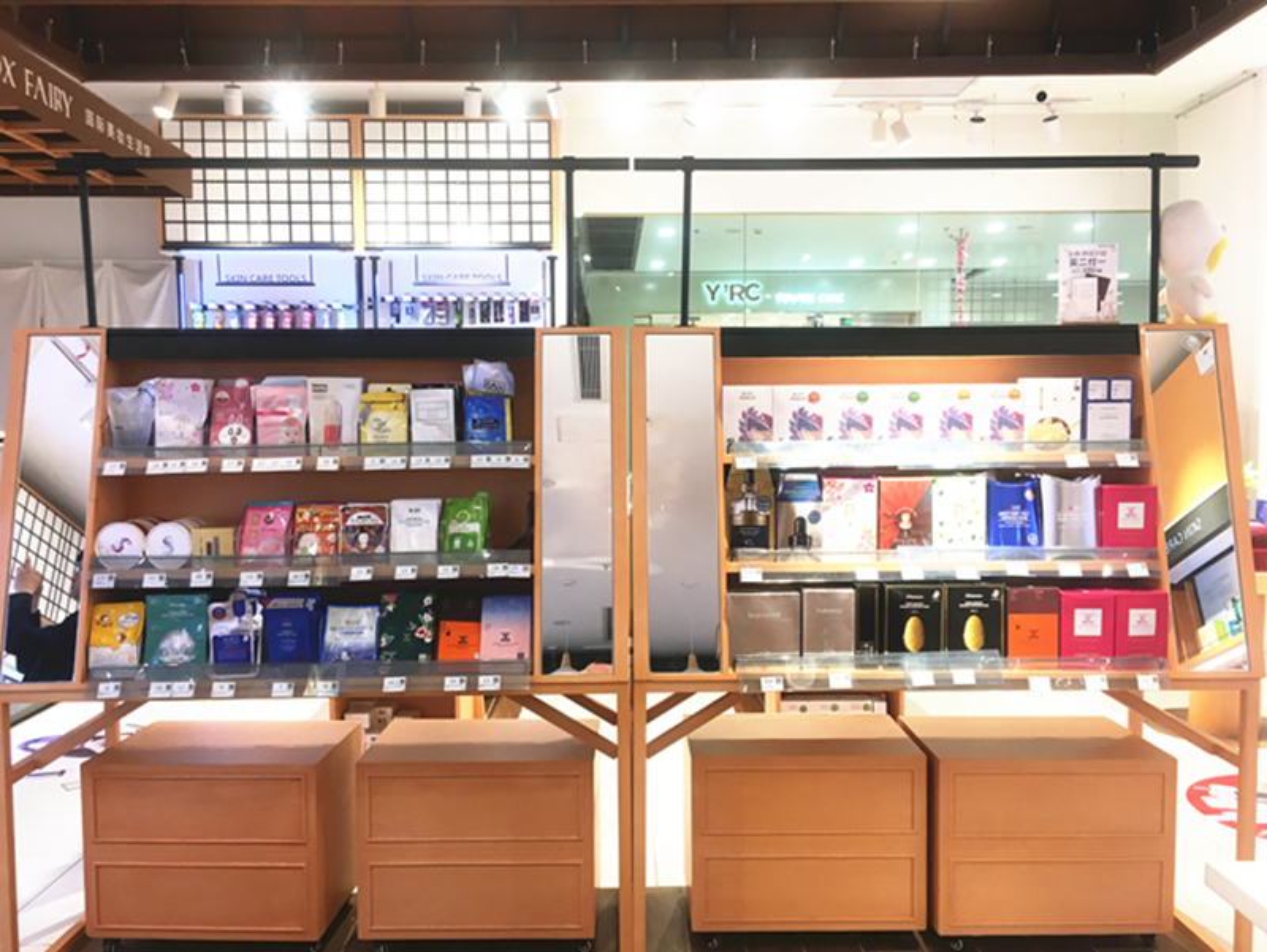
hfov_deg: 61.6
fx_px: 1062
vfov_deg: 48.3
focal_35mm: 29
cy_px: 476
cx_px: 634
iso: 32
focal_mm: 4.15
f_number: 2.2
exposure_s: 1/33
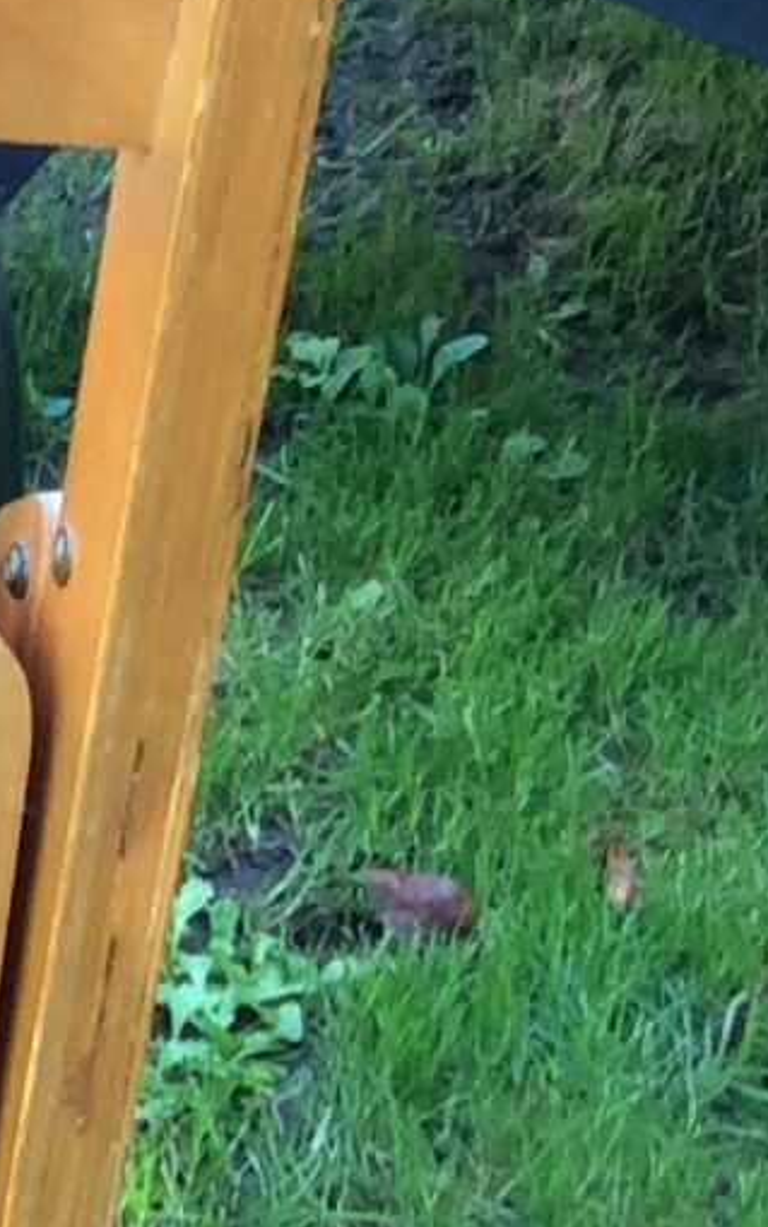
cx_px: -1377
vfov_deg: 12.0
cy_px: 1330
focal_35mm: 172
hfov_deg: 7.0
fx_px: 5757
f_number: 2.4
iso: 40
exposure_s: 1/50
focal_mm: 3.3
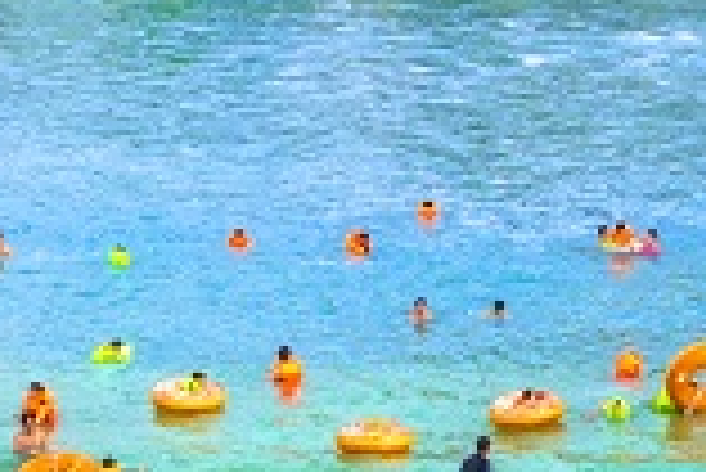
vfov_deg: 6.4
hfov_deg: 9.5
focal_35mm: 214
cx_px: 760
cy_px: 74
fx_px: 4201
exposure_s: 1/80
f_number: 9
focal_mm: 10.26
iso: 100
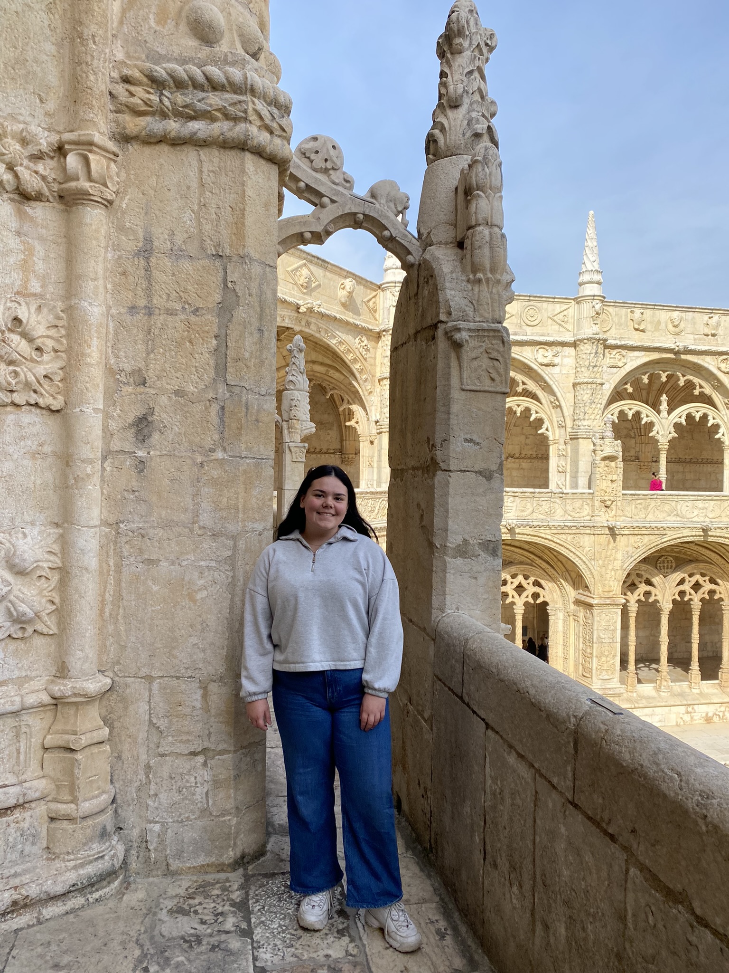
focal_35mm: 26
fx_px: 730
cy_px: 486
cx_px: 364
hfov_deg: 53.1
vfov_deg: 67.3
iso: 32
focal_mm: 4.25
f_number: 1.8
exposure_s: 1/1838
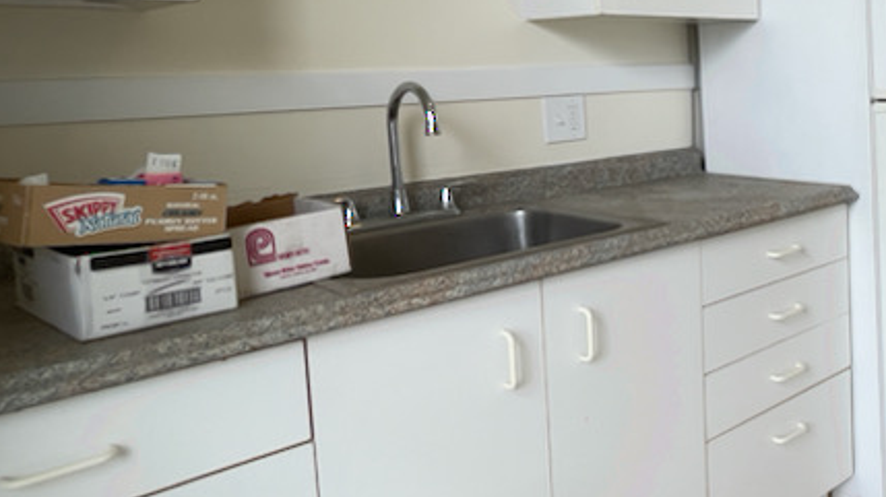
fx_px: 775
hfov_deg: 49.9
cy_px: 134
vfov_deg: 35.0
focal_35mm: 33
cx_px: 859
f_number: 2.4
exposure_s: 1/120
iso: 100
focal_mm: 1.54
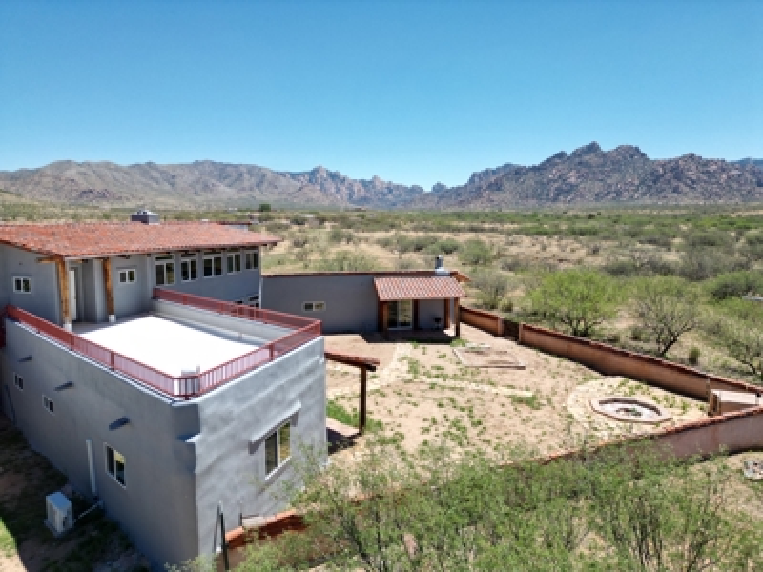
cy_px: 286
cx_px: 382
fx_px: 529
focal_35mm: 24
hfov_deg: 71.6
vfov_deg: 56.8
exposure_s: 1/3000
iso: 130
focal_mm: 6.72
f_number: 1.7
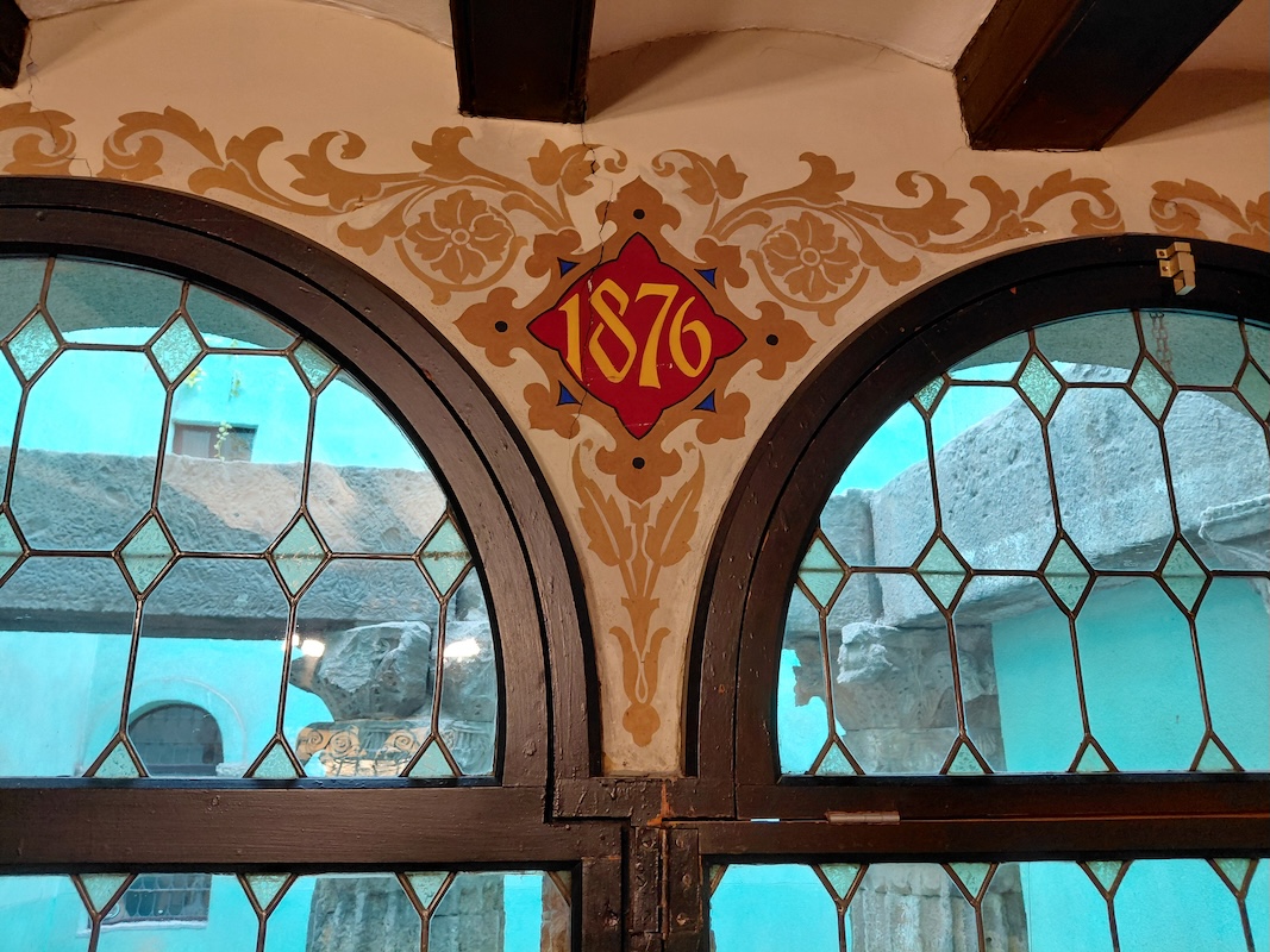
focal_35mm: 25
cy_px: 476
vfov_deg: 54.9
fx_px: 917
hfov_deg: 69.4
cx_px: 635
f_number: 1.8
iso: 160
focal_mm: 4.69
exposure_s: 1/50.1
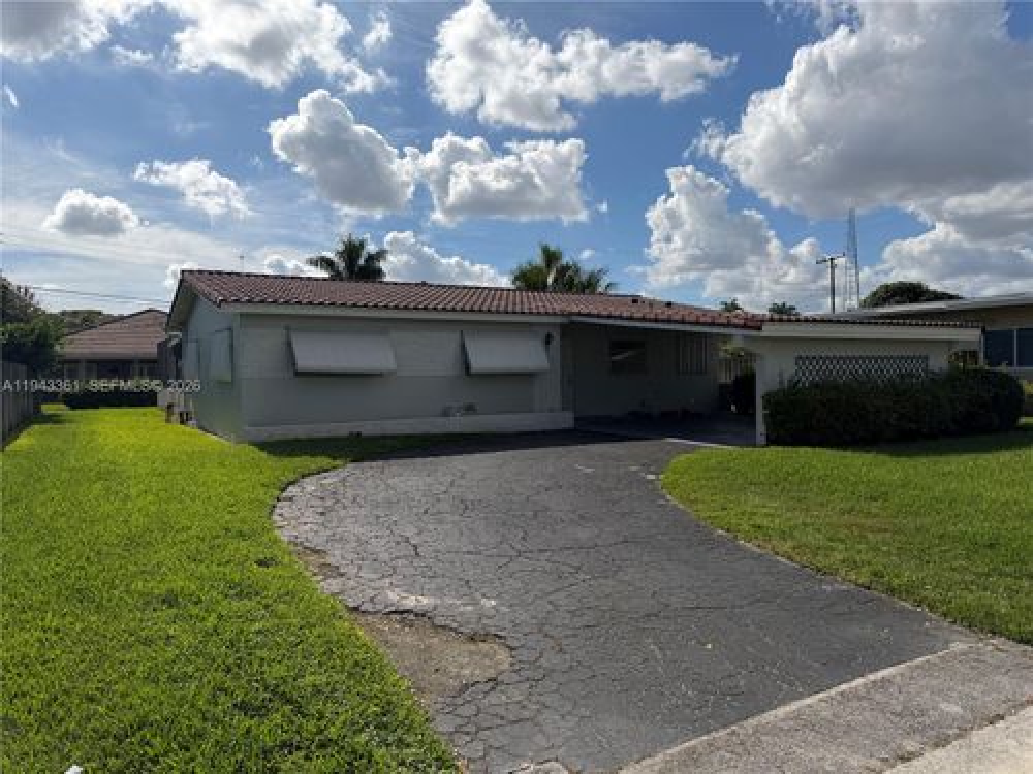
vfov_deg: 56.8
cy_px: 387
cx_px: 516
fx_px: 716
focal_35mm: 24
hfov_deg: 71.6
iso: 80
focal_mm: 6.76
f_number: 1.78
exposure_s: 1/10309
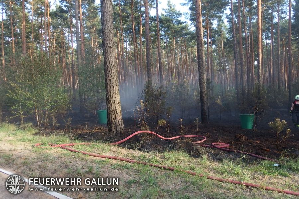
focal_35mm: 26
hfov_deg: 69.4
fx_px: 216
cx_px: 150
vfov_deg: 49.6
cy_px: 100
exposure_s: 1/160
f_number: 2.5
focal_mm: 4.7
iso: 100
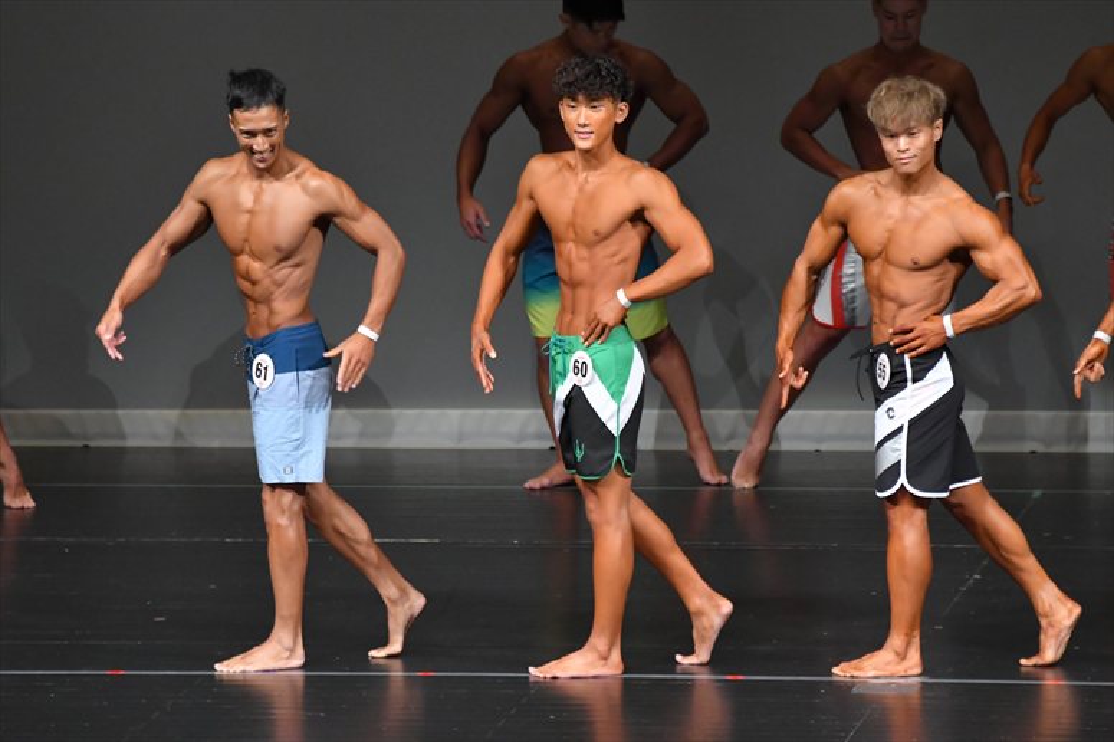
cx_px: 557
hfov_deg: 6.5
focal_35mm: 315
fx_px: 9743
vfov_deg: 4.4
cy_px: 371
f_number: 5.6
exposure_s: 1/400
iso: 4000
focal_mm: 210
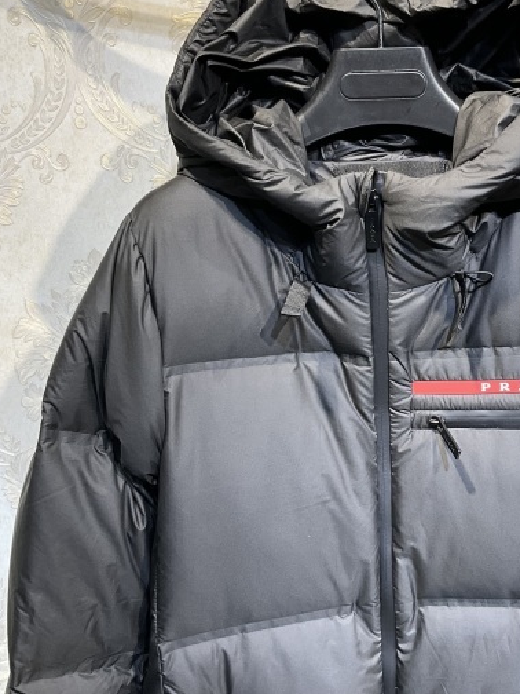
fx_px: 921
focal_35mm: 46
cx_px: 389
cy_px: 358
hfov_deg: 31.0
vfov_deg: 41.2
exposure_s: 1/100
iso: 32
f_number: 1.8
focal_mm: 3
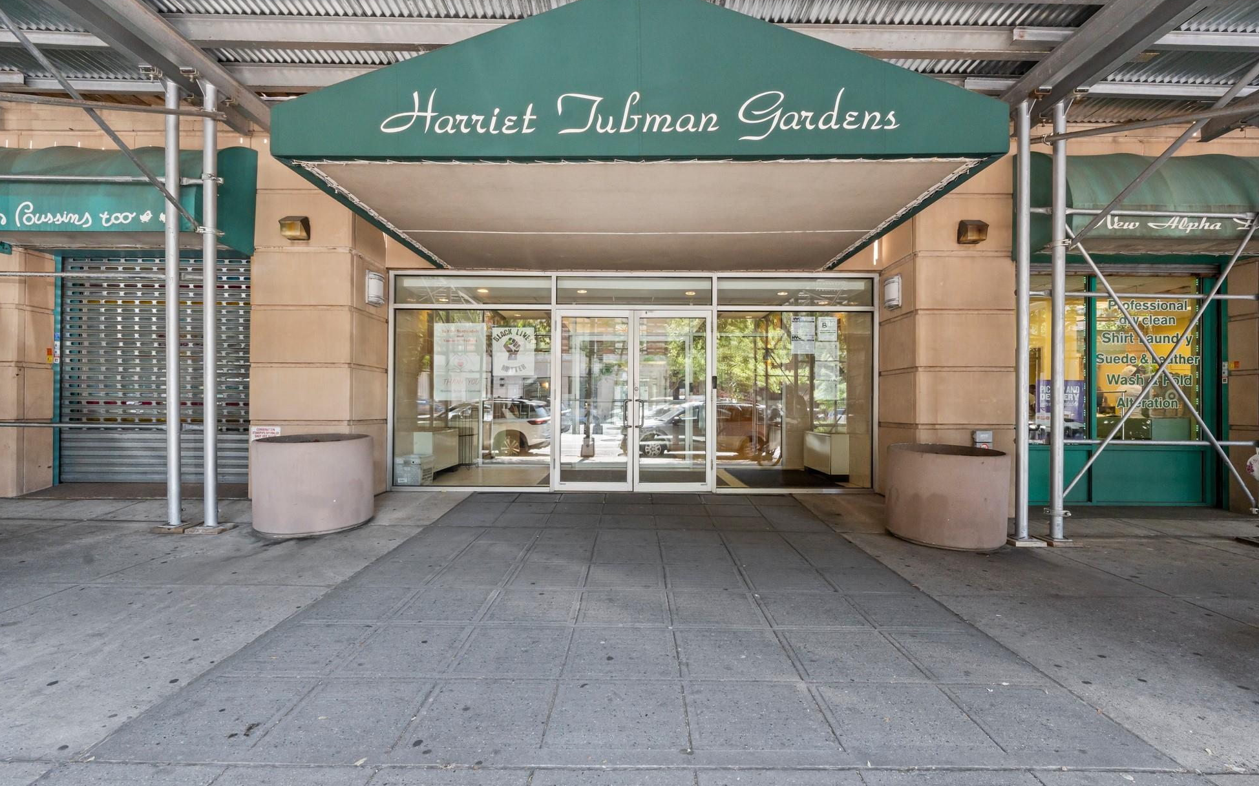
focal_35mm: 15
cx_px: 639
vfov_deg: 74.7
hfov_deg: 101.5
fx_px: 515
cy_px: 421
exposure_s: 1/80
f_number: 10
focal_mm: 14
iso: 1000
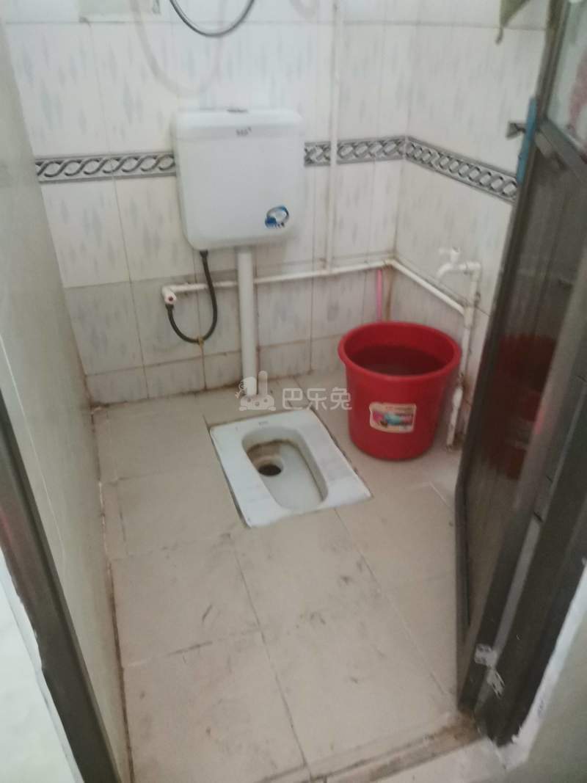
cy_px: 392
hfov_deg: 53.1
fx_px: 588
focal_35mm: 26
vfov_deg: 67.3
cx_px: 294
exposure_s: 1/20
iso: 1600
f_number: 1.8
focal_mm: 4.75
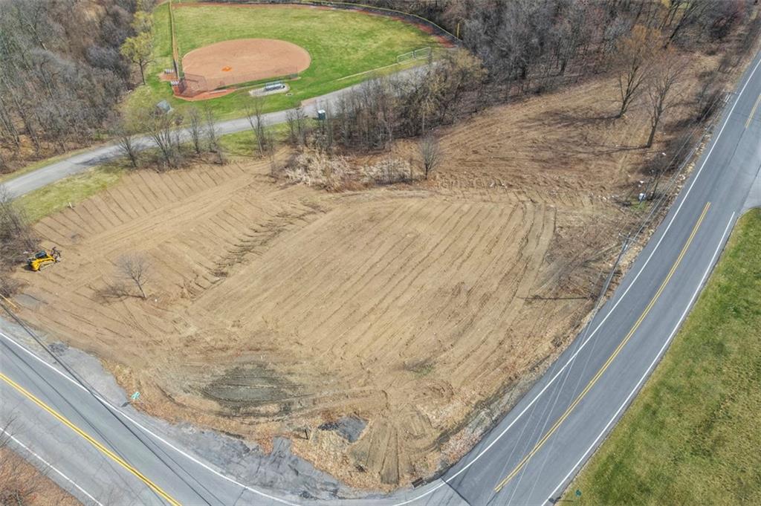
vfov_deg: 57.1
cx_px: 380
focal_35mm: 22
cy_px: 253
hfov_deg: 78.6
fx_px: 465
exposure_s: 1/250
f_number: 2.8
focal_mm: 8.38
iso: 100
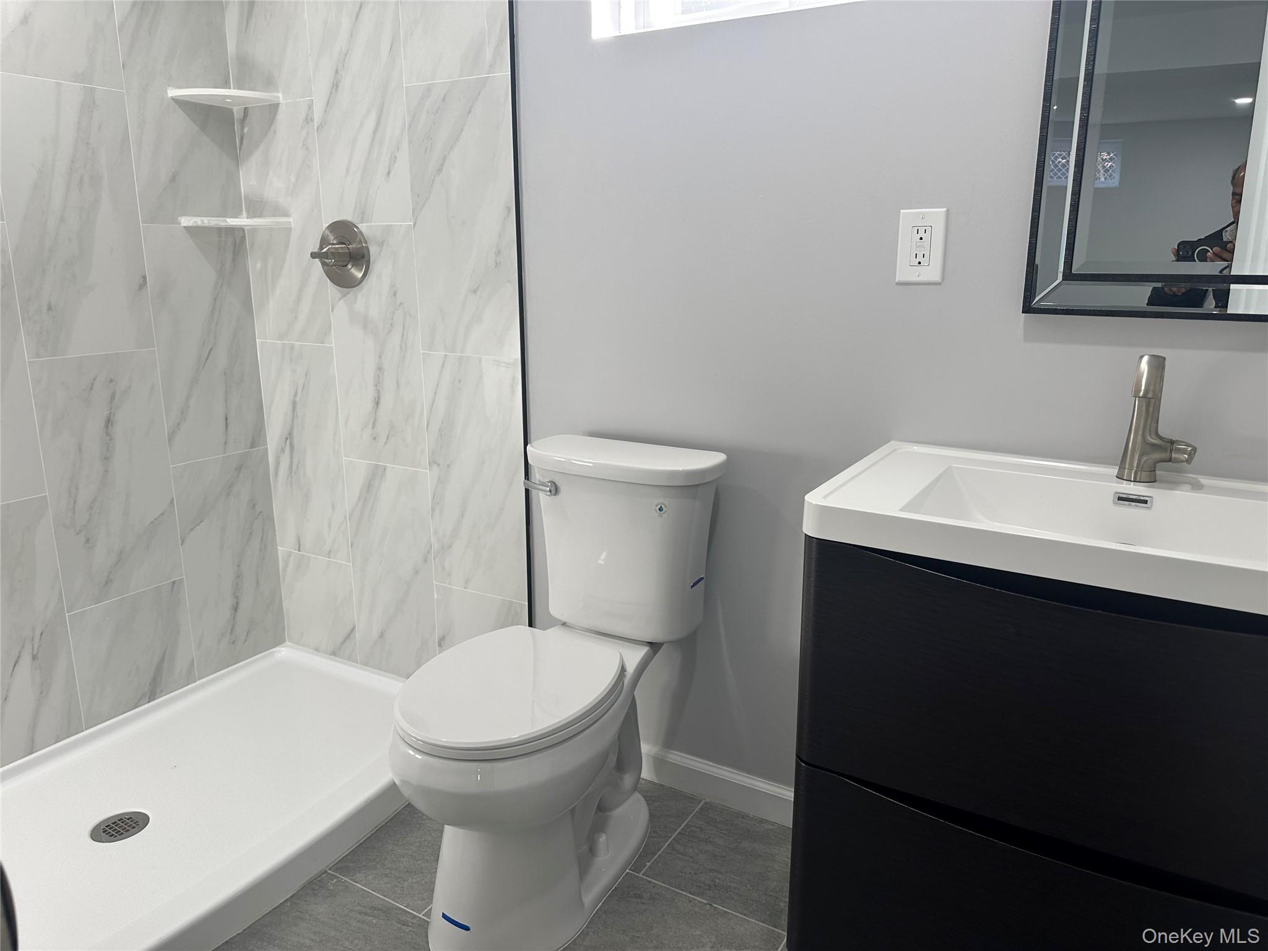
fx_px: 879
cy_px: 476
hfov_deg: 71.6
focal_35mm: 24
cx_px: 634
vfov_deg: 56.8
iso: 100
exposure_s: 1/121
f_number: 1.78
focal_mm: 6.86
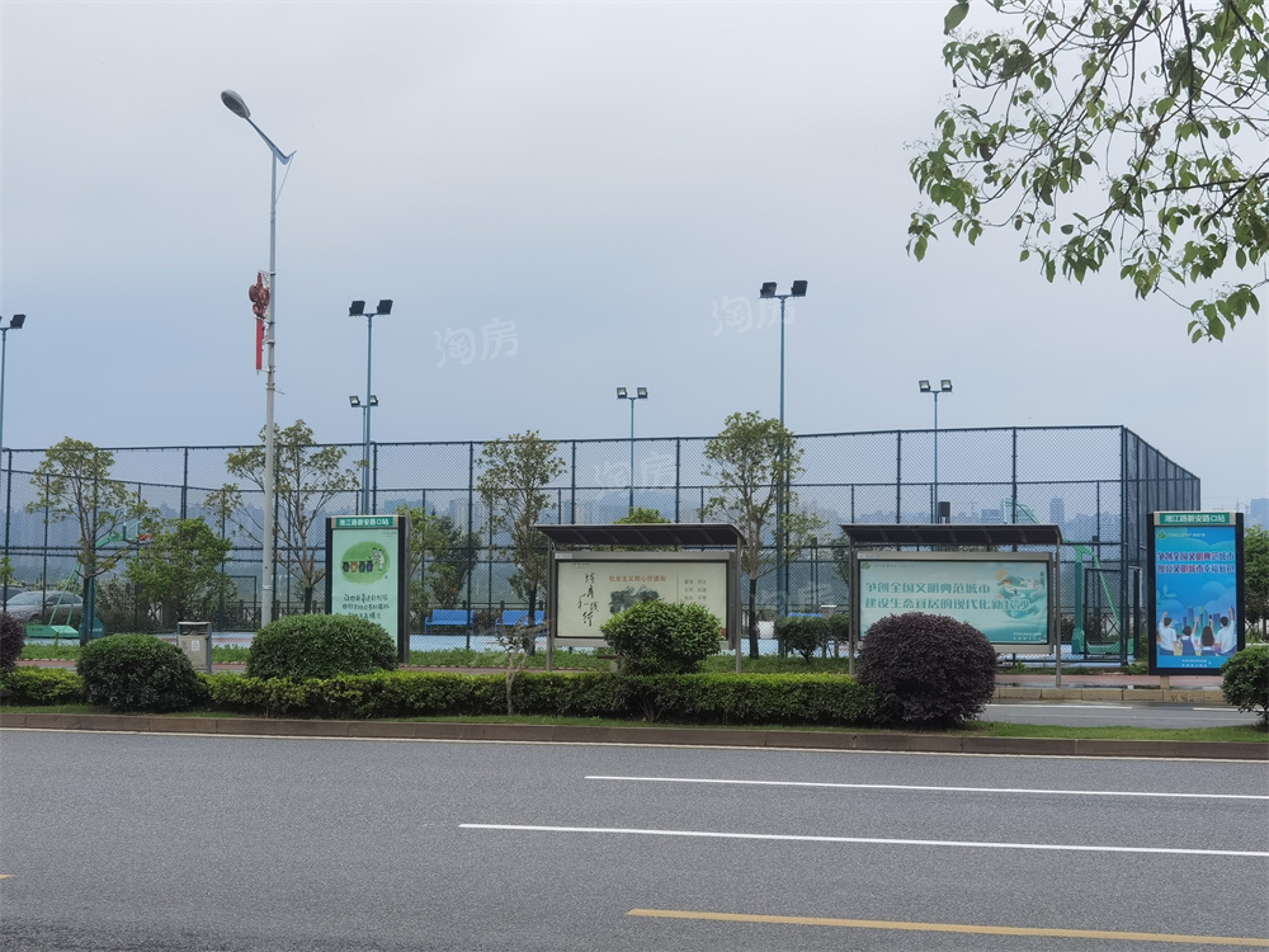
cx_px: 634
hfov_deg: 34.3
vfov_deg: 26.1
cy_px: 476
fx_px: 2053
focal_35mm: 56
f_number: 1.9
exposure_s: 1/2364
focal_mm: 6.71
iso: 50
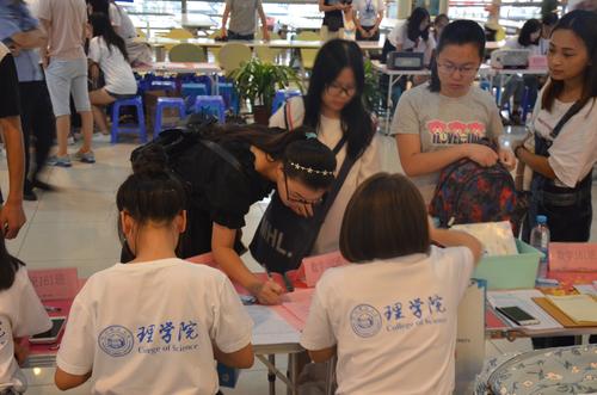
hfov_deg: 37.9
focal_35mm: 52
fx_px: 869
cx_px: 298
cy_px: 198
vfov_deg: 25.6
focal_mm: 35
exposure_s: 1/13
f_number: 6.3
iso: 2000
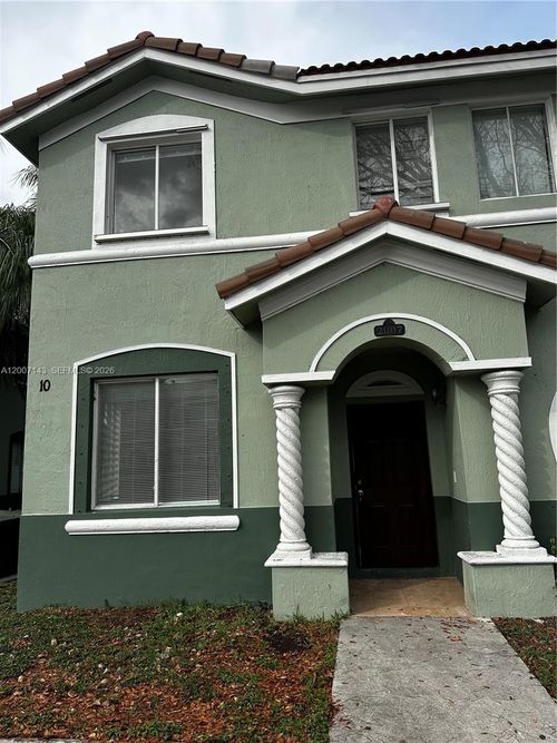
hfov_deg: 56.8
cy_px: 372
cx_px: 278
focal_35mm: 24
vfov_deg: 71.6
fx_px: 515
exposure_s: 1/2155
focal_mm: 6.86
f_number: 1.78
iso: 80
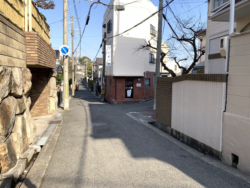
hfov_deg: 67.3
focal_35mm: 26
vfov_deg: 53.1
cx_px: 125
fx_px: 188
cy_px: 94
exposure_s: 1/623
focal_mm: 4.25
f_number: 1.8
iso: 25
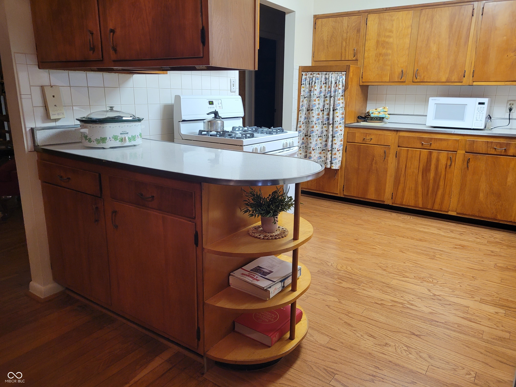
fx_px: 388
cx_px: 258
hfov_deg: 67.3
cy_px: 194
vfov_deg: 53.1
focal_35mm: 26
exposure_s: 1/60
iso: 250
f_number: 1.8
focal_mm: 5.4
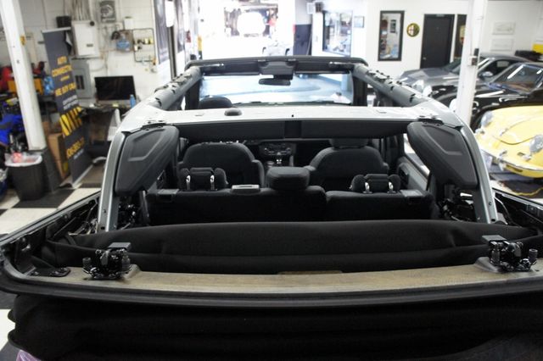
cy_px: 180
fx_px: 407
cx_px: 272
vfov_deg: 47.9
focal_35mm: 27
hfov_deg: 67.4
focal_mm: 18
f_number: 3.5
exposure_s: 1/100
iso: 1600
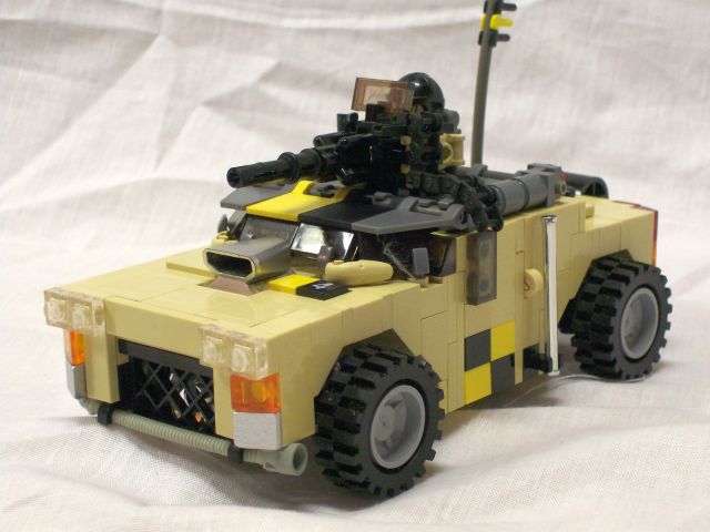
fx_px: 1784
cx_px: 355
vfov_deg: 17.0
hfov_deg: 22.5
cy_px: 266
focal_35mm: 87
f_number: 4.3
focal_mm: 14.3
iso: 160
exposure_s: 1/17.3
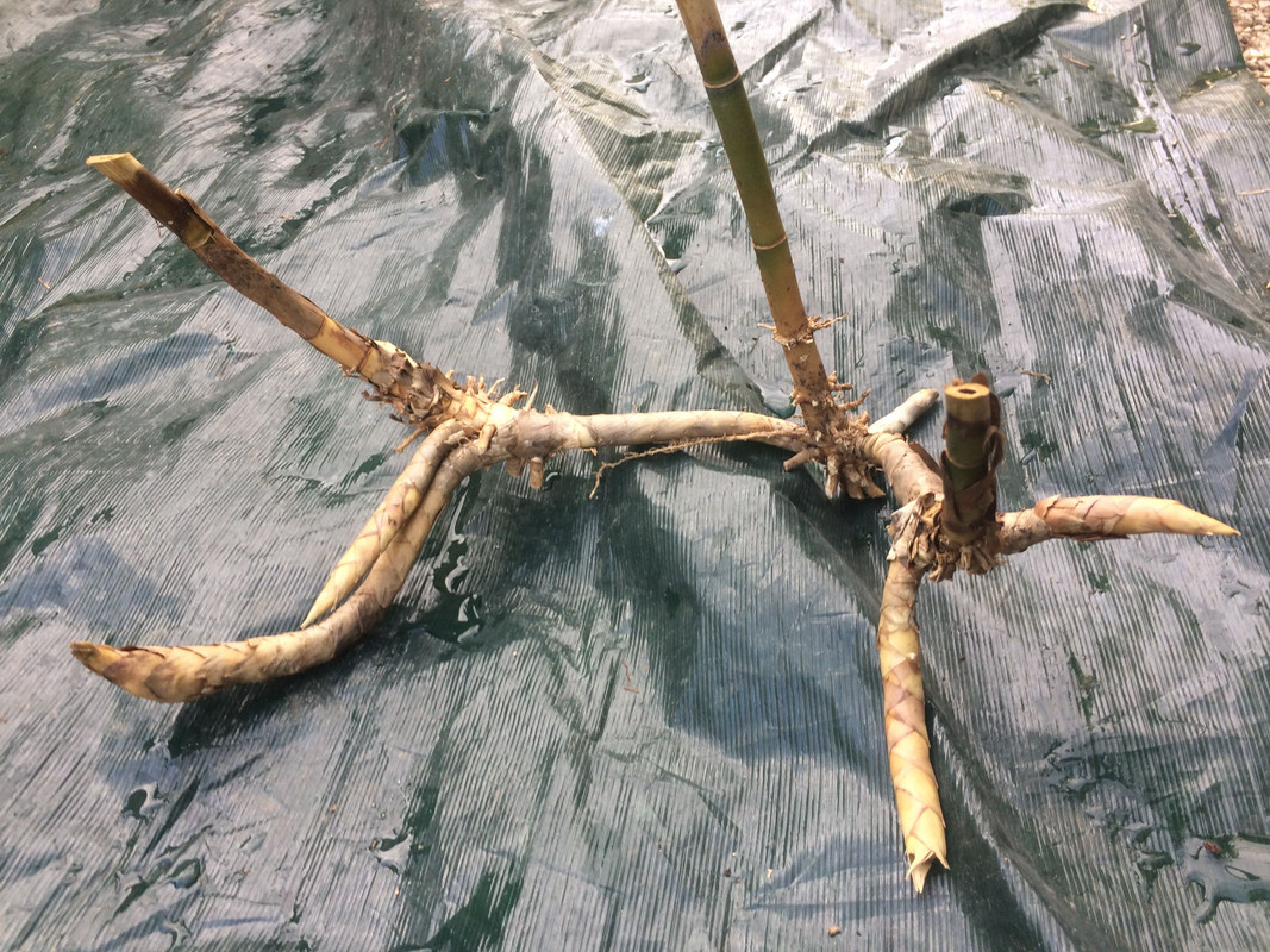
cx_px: 635
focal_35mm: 29
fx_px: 1064
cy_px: 476
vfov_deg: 48.2
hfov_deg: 61.7
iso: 40
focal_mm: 4.15
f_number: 2.2
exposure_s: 1/100
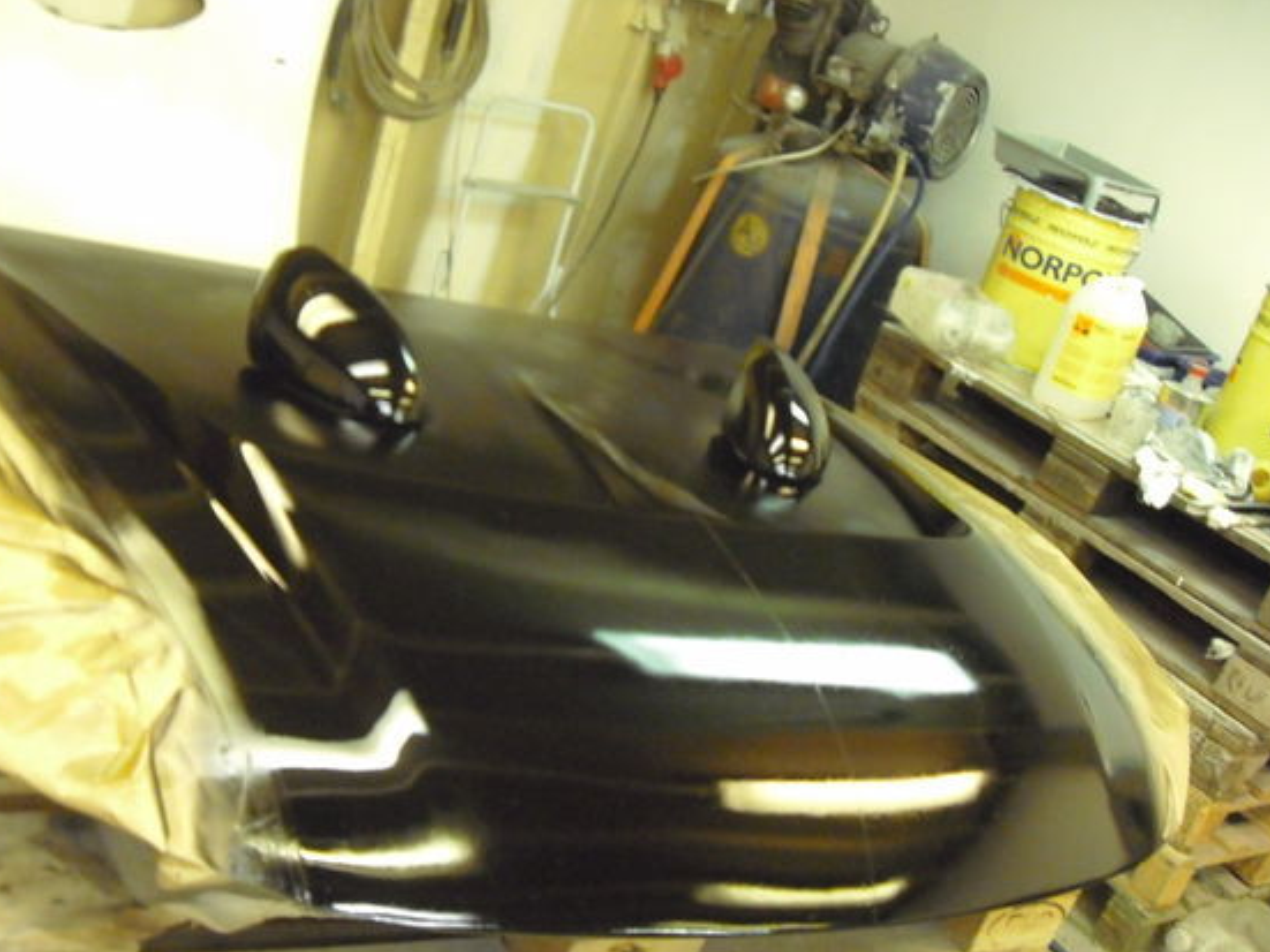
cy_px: 549
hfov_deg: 43.8
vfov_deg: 33.5
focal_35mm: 43
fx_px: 1577
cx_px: 560
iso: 800
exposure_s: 1/30
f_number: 2.7
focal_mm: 6.2
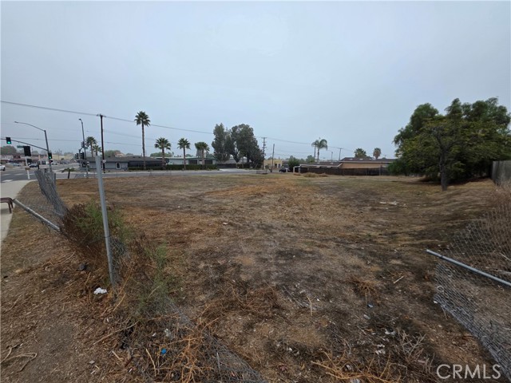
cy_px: 192
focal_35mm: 13
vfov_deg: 89.9
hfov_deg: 106.2
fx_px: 192
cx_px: 256
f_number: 1.9
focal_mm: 2.2
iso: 40
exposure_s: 1/970
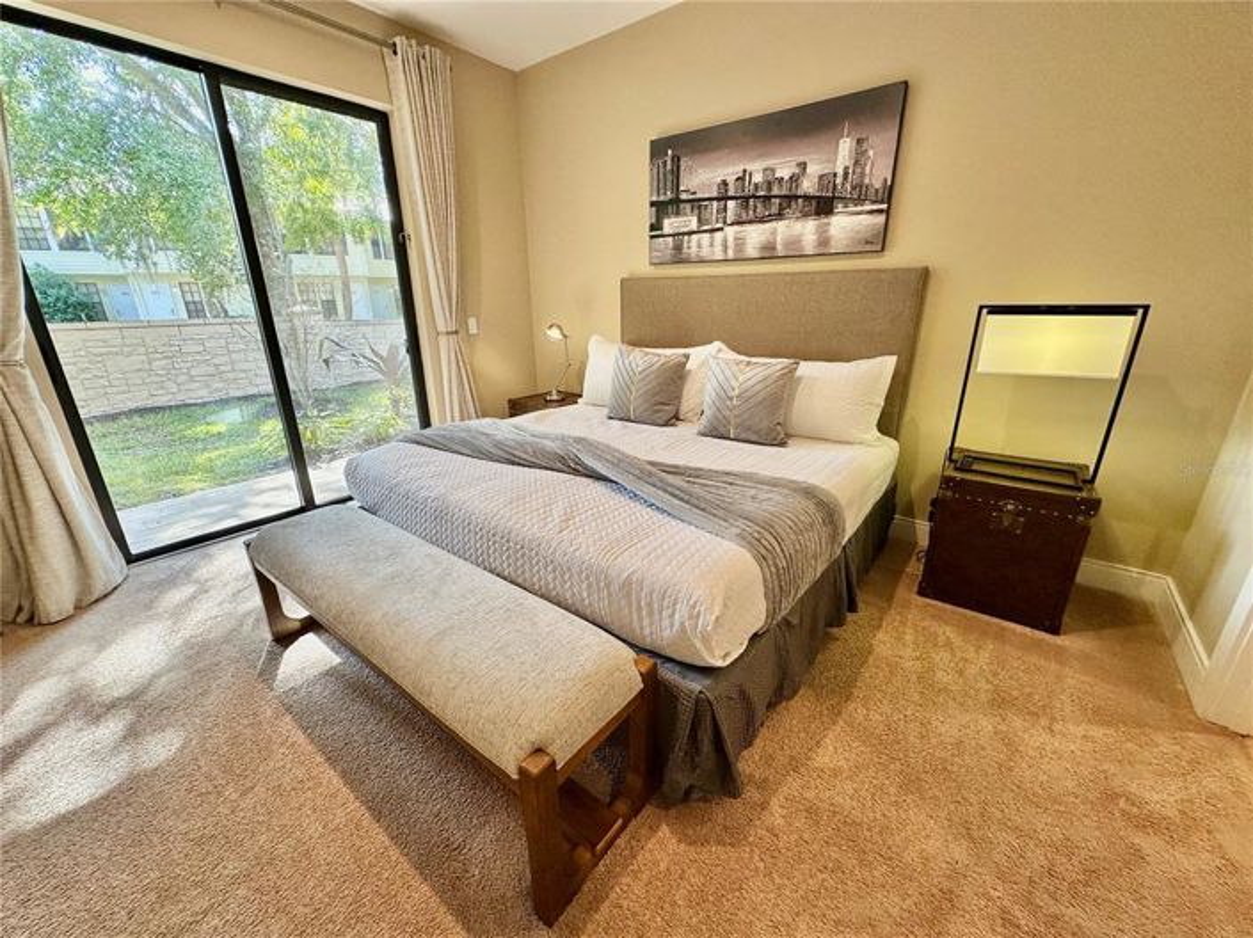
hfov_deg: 102.1
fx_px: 507
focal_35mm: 14
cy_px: 469
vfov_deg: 85.6
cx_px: 626
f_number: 2.2
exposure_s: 1/120
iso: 100
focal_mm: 2.22
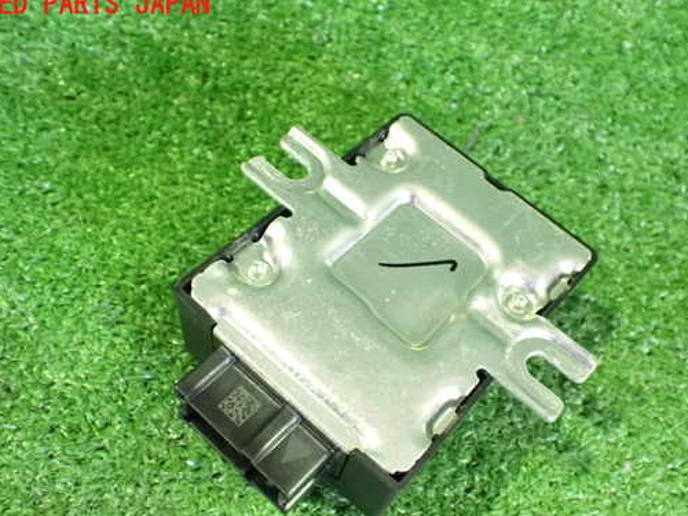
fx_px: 716
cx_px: 373
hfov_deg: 51.3
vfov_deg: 39.6
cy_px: 297
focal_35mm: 36
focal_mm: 5.4
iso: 1600
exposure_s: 1/30
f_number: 2.3
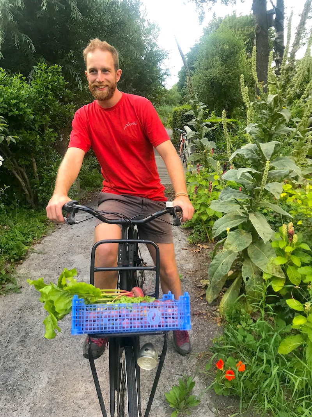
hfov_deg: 49.7
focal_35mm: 28
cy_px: 208
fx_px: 337
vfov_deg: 63.4
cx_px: 156
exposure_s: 1/33
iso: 25
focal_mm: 3.99
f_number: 1.8
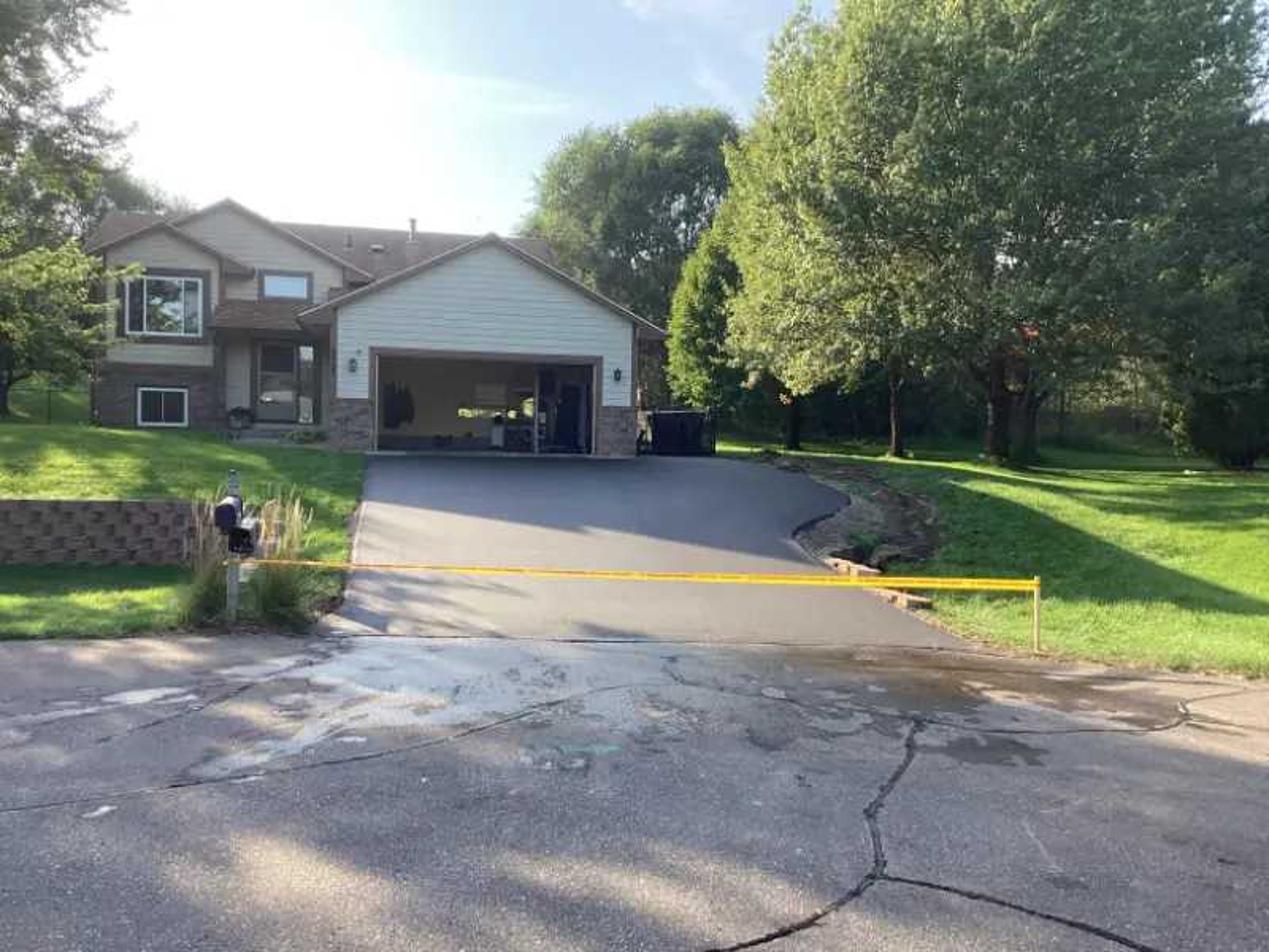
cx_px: 634
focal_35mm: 31
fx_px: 1136
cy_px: 476
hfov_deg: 58.4
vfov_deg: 45.4
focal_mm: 3.3
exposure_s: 1/250
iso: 25
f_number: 2.4
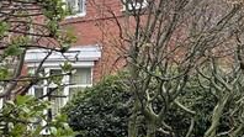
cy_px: 56
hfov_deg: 20.7
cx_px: 412
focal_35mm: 79
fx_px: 511
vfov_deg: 15.2
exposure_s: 1/156
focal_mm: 2.22
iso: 40
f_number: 2.2
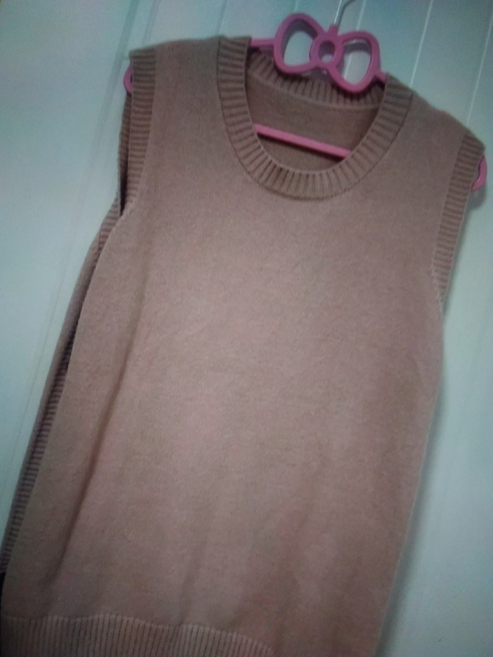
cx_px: 246
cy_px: 328
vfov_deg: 61.7
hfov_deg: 48.2
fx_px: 551
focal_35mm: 29
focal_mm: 2.39
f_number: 2.4
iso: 144
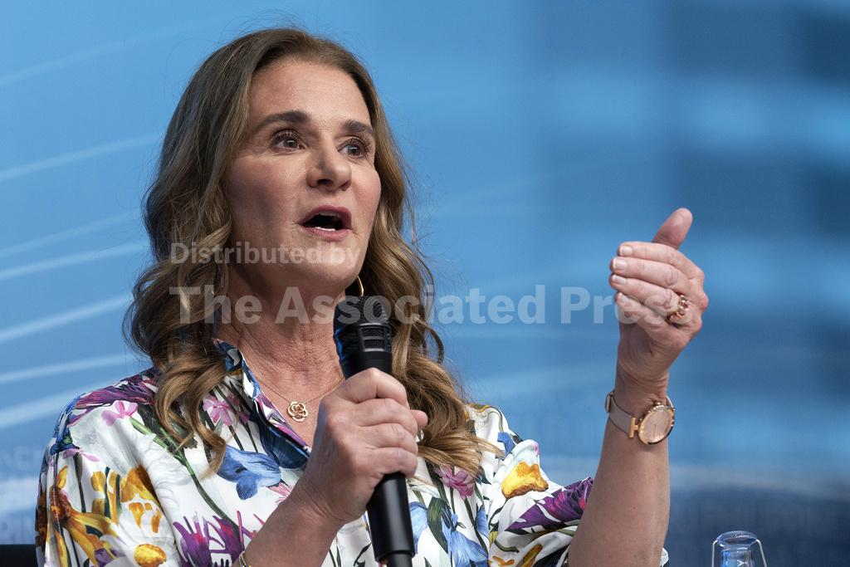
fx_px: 4723
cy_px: 284
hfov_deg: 10.3
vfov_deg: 6.9
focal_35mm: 200
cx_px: 425
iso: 1600
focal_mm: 200
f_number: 5
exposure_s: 1/320
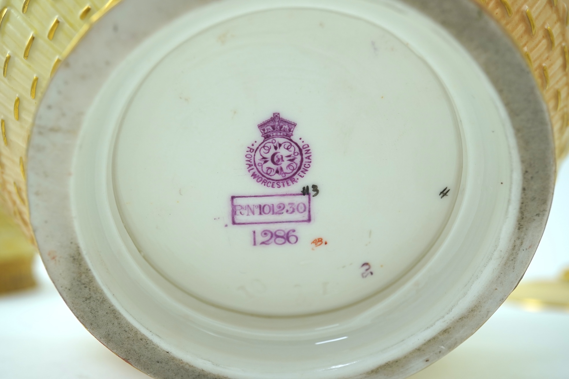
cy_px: 190
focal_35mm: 45
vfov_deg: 29.9
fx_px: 711
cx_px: 284
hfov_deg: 43.6
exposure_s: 1/50
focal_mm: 30
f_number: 9
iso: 250
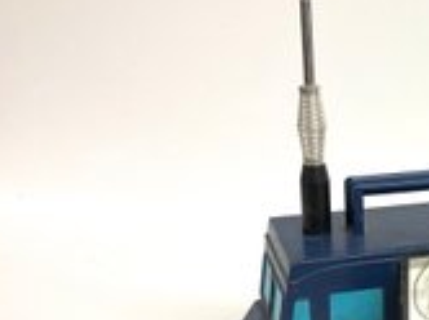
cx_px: 415
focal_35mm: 60
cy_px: 265
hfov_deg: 30.3
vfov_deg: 23.9
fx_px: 743
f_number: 1.8
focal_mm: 3
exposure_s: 1/60
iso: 100
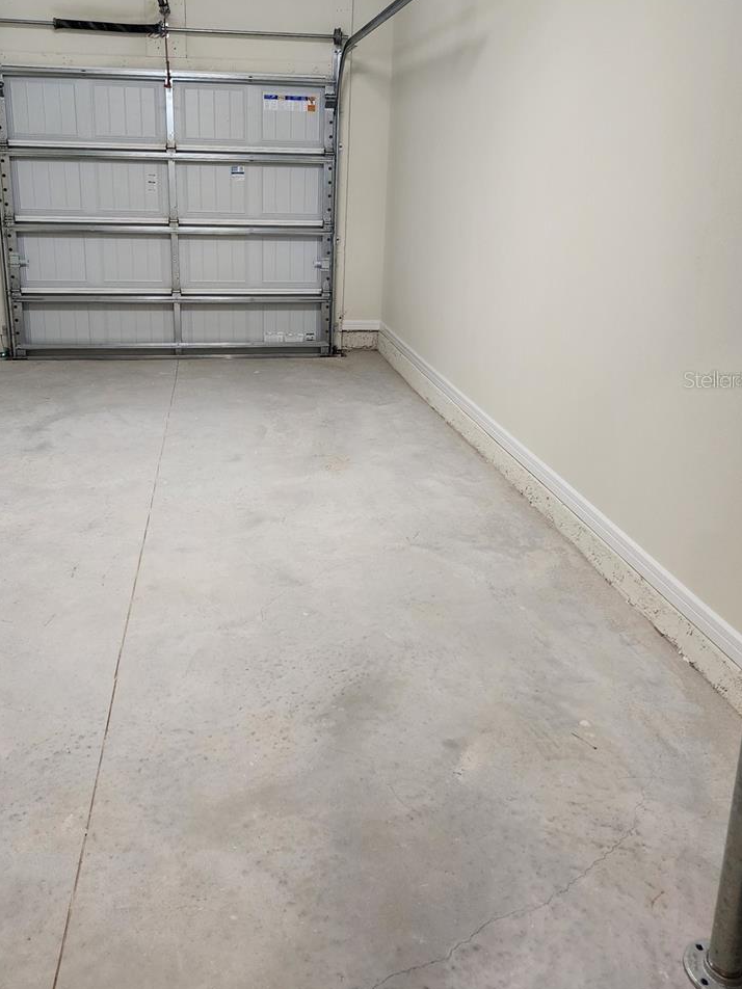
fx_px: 829
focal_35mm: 29
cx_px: 314
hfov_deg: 48.1
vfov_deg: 60.9
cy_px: 379
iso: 400
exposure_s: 1/120
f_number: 1.8
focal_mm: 6.4
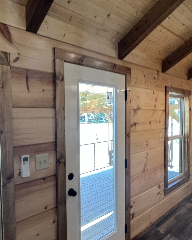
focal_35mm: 25
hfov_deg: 55.8
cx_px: 67
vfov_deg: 68.1
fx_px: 178
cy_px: 126
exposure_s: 1/60
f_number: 1.8
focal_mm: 1.57
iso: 160
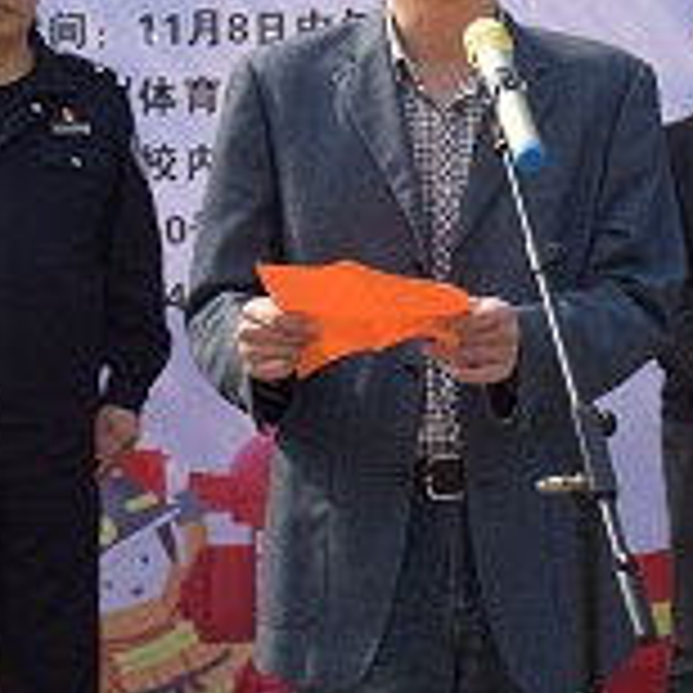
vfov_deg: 11.4
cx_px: 387
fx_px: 3420
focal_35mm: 151
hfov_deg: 11.6
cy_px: -9
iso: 200
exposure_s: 1/1250
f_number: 3.8
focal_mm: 26
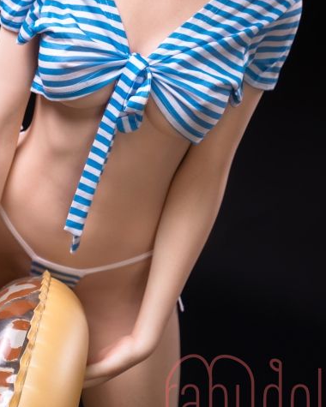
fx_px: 1351
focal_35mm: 112
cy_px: 54
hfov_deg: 13.7
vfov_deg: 17.0
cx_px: 90
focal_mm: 63
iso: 100
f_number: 5
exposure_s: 1/125
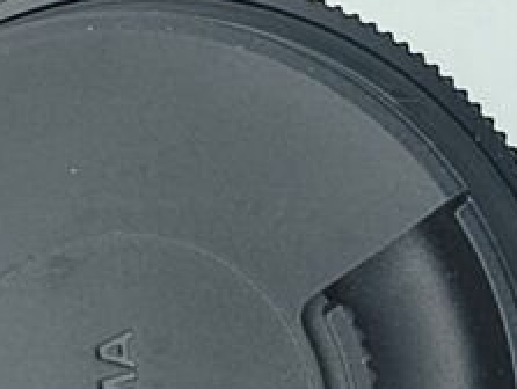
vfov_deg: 24.9
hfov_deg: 34.4
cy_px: 420
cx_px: 158
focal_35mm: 55
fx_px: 823
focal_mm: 1.83
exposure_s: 1/100
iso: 115
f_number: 2
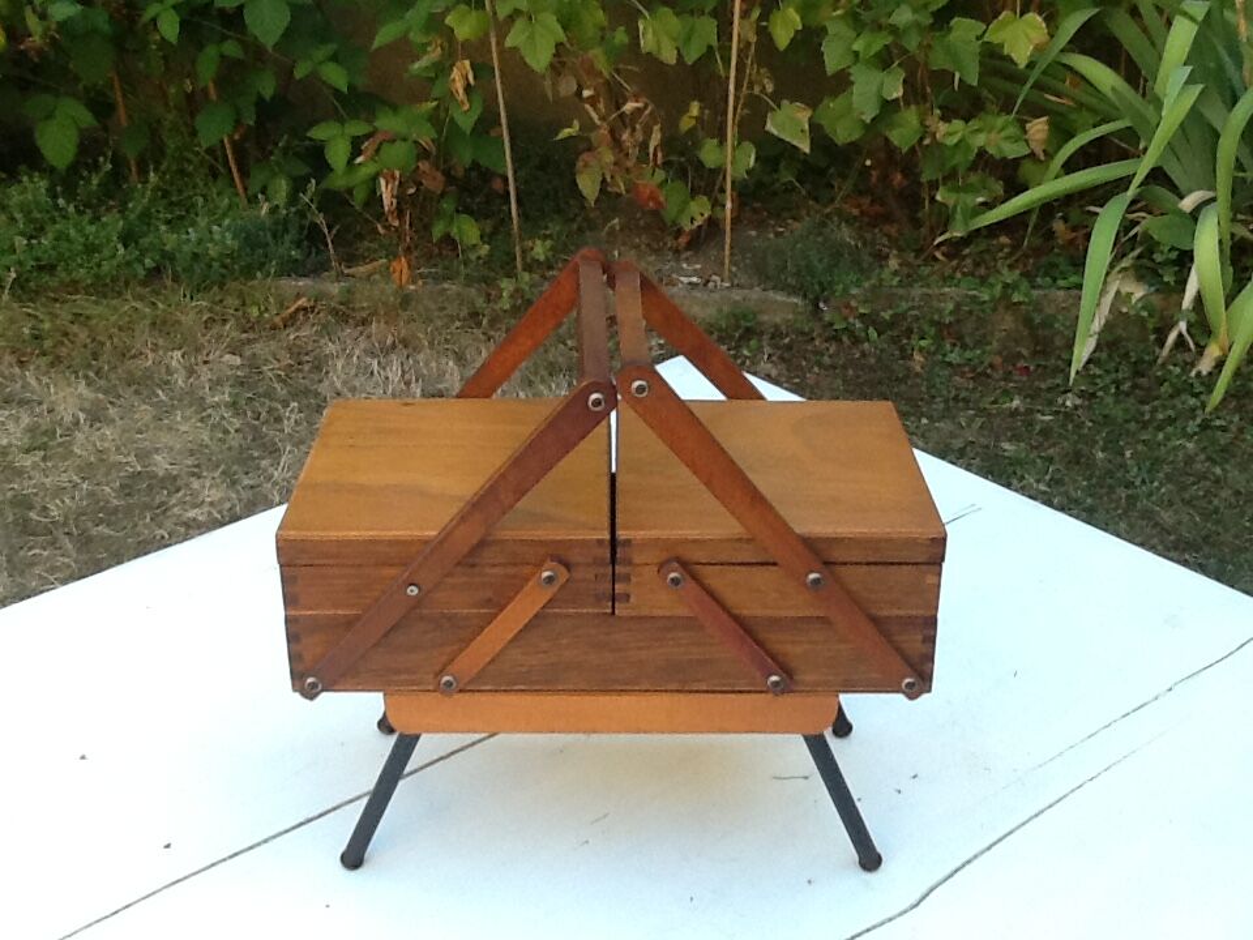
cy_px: 470
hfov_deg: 42.9
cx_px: 626
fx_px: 1593
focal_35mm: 44
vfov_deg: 32.9
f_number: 2.4
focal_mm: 2.03
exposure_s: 1/120
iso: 64
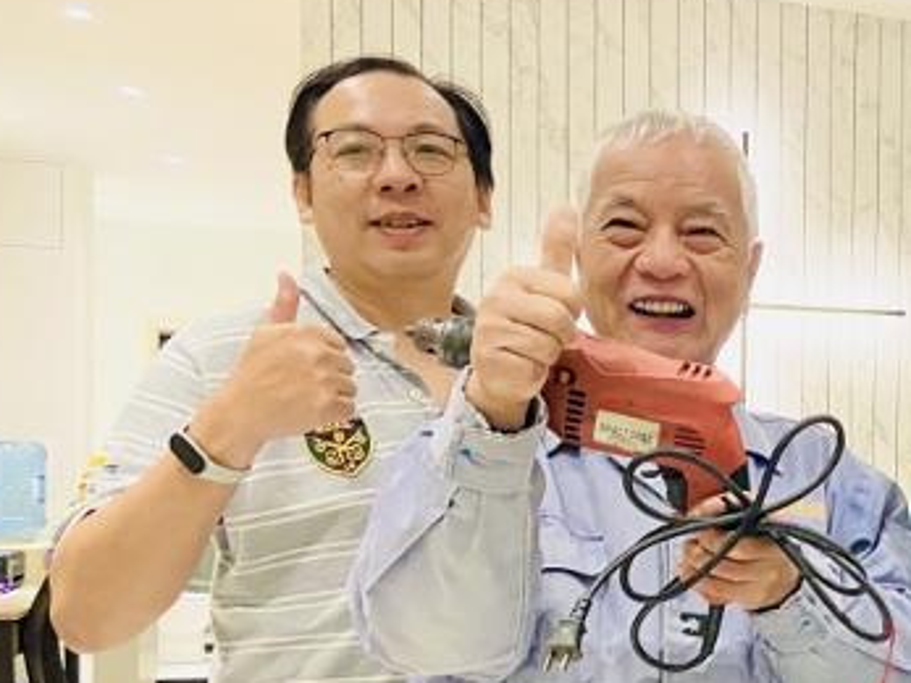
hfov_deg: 29.8
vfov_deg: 24.1
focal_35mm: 60
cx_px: 927
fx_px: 1578
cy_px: 539
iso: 320
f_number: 1.8
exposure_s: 1/60
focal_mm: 4.25
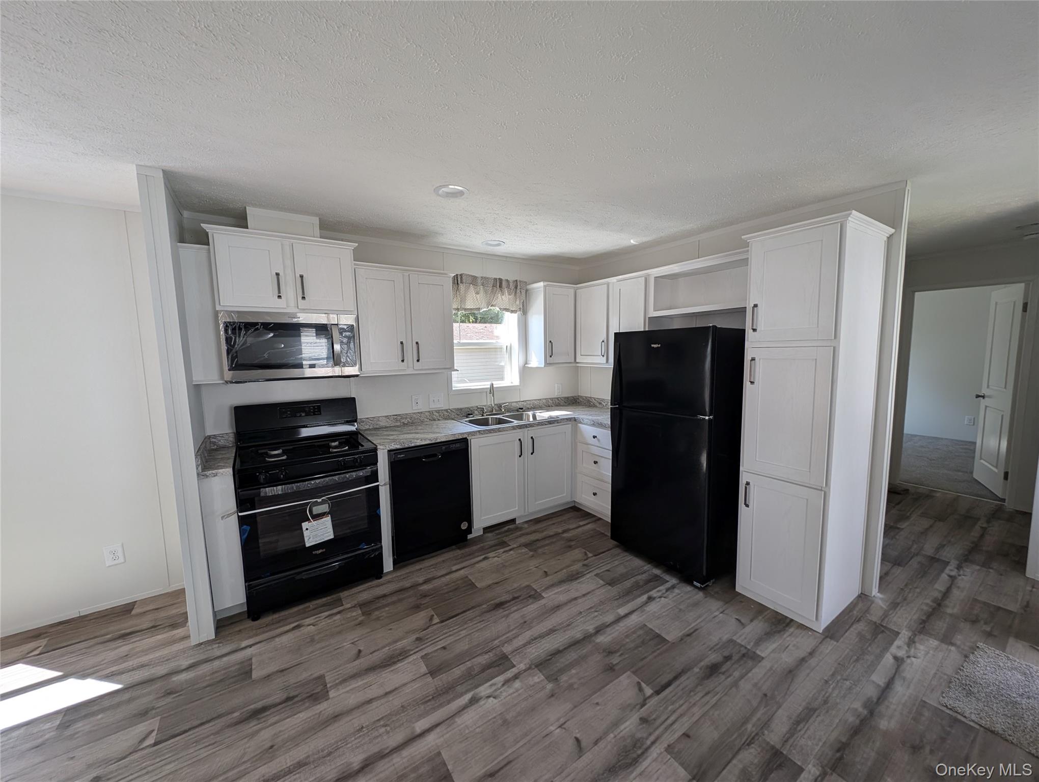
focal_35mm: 12
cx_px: 520
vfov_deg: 94.6
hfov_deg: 110.5
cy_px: 391
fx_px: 361
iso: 46
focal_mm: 2.23
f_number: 1.95
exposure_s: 1/127
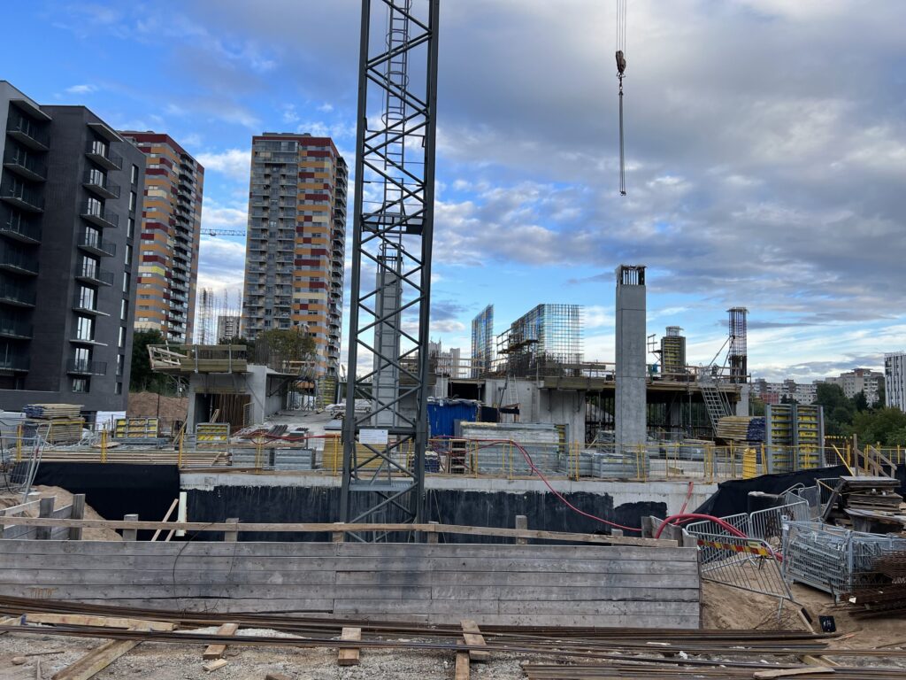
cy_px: 340
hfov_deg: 67.3
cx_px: 453
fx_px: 680
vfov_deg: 53.1
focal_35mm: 26
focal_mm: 5.7
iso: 50
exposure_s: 1/1311
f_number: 1.5
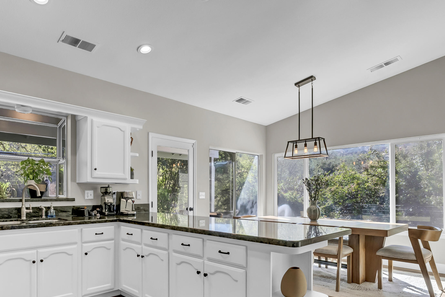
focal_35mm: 22
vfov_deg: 56.2
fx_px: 272
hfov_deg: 76.5
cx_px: 154
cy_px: 195
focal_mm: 16
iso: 1600
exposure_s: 1/160
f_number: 10
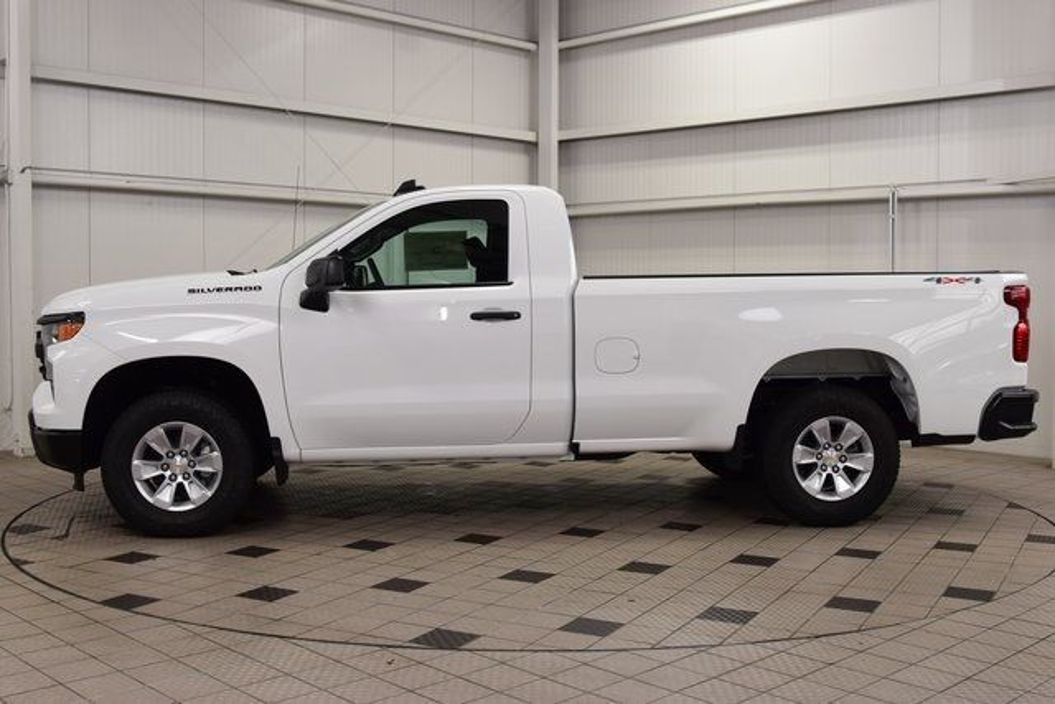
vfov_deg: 33.0
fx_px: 1187
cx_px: 528
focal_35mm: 40
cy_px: 352
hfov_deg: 47.9
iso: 400
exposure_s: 1/40
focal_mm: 27
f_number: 7.1
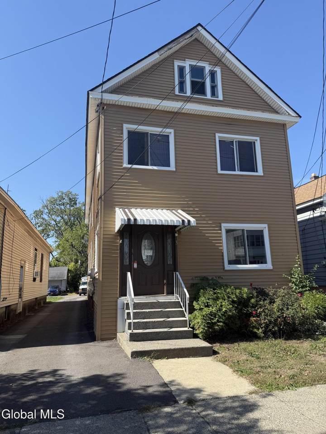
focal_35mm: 24
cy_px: 217
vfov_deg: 71.6
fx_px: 301
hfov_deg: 56.8
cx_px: 163
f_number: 1.78
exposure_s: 1/2611
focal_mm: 6.76
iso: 80
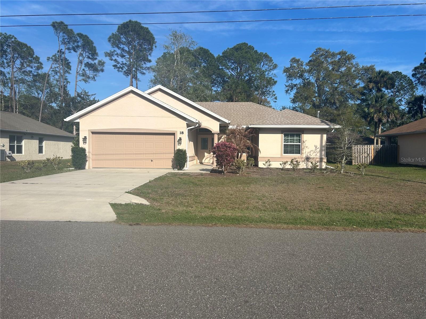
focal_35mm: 26
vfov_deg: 53.1
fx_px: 320
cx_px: 213
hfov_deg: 67.3
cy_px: 160
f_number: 1.5
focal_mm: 5.7
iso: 50
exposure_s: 1/5076
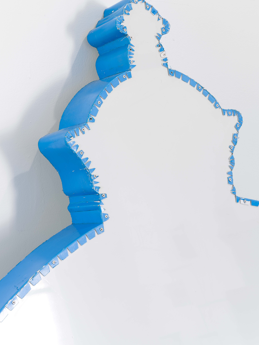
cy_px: 151
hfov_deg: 19.4
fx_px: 758
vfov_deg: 25.6
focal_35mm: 76
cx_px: 129
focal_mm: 70
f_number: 16
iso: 100
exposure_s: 1.3
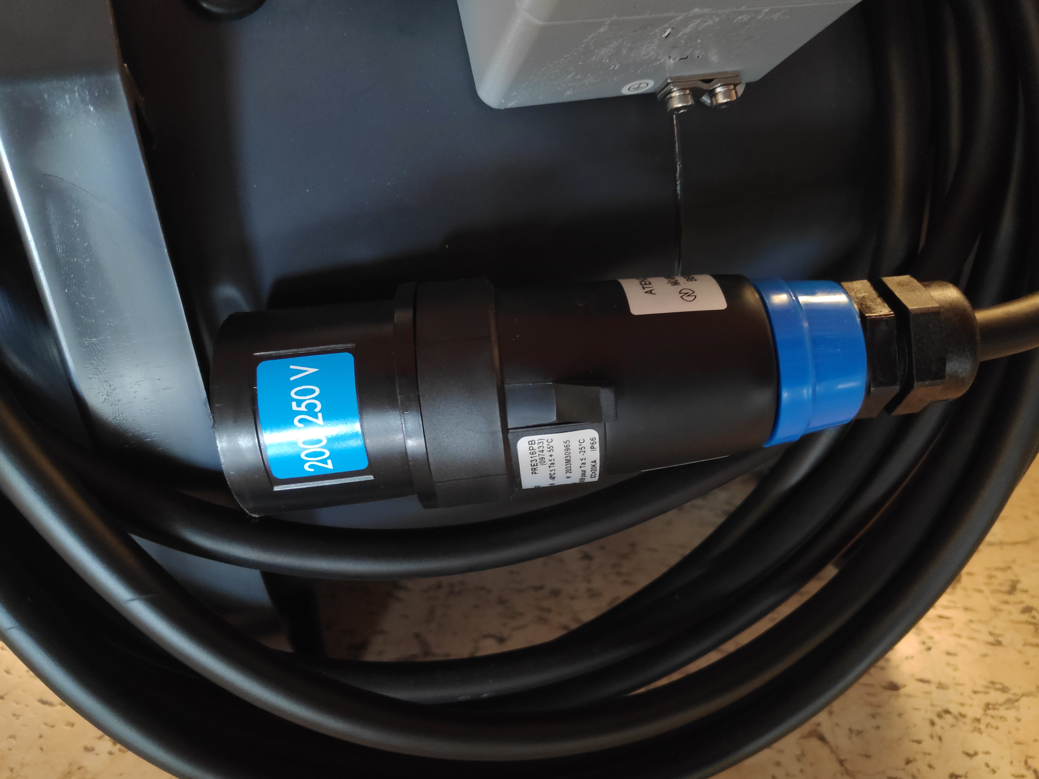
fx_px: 630
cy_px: 405
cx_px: 511
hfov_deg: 79.0
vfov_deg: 63.4
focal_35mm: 21
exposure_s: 1/50
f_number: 1.9
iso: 1054
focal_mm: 3.94
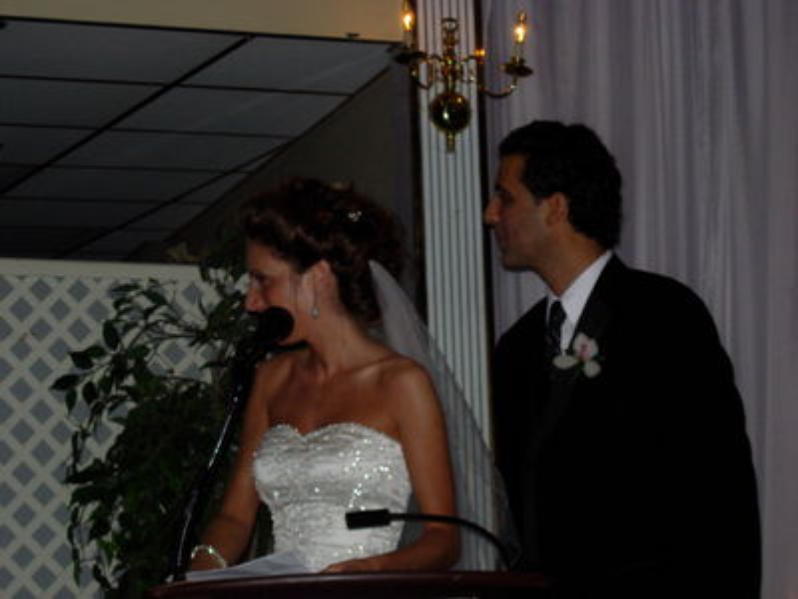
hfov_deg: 17.4
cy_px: 300
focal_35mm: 113
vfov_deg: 13.1
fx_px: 2605
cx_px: 399
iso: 200
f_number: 4.9
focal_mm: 23.4
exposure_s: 1/161
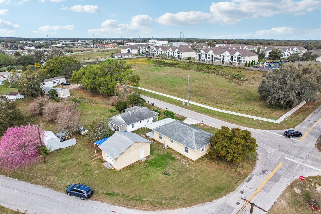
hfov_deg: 78.6
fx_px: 196
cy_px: 107
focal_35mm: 22
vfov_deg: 57.2
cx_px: 160
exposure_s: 1/1250
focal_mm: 8.4
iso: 400
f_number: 2.8
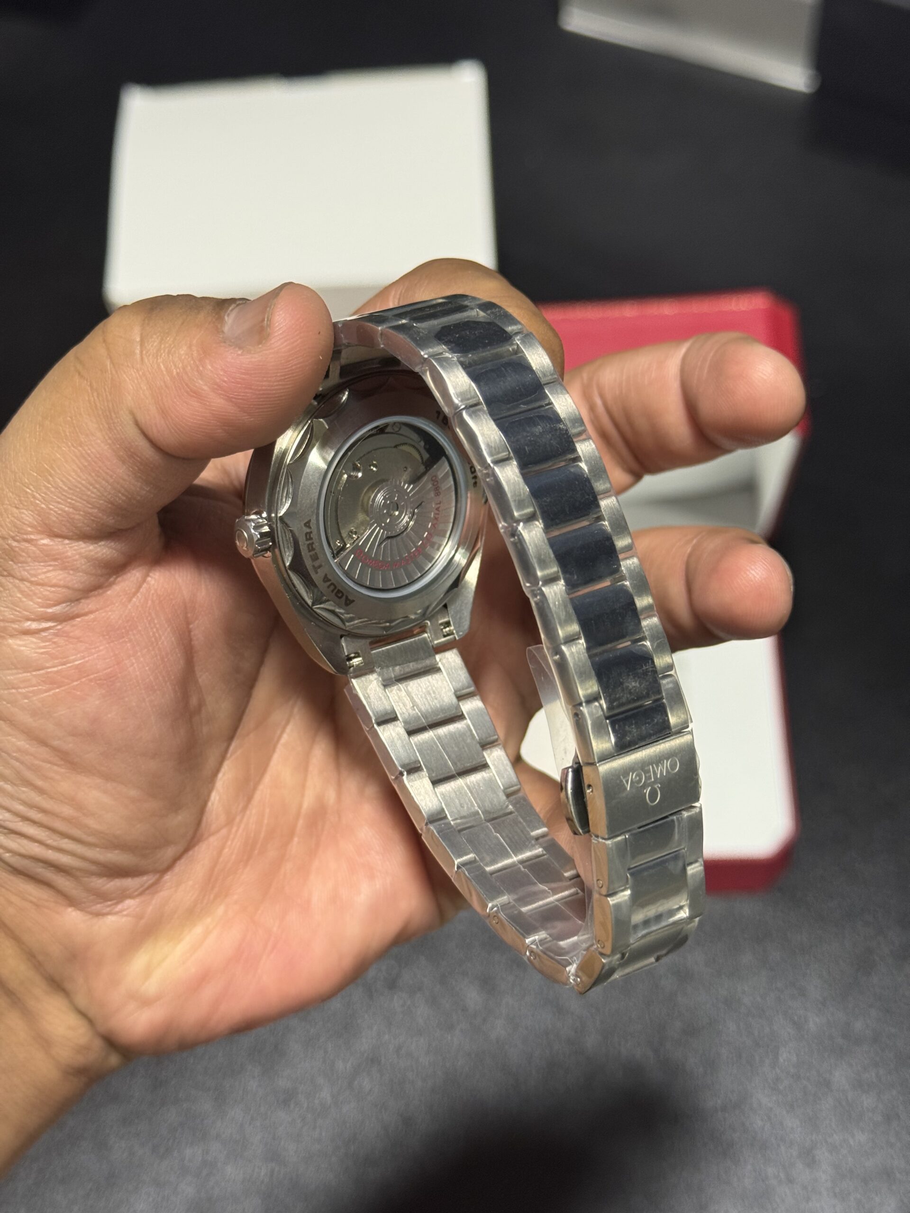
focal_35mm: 48
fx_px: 1682
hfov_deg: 30.3
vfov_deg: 39.7
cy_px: 606
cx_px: 455
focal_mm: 6.76
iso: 160
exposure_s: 1/60
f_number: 1.78
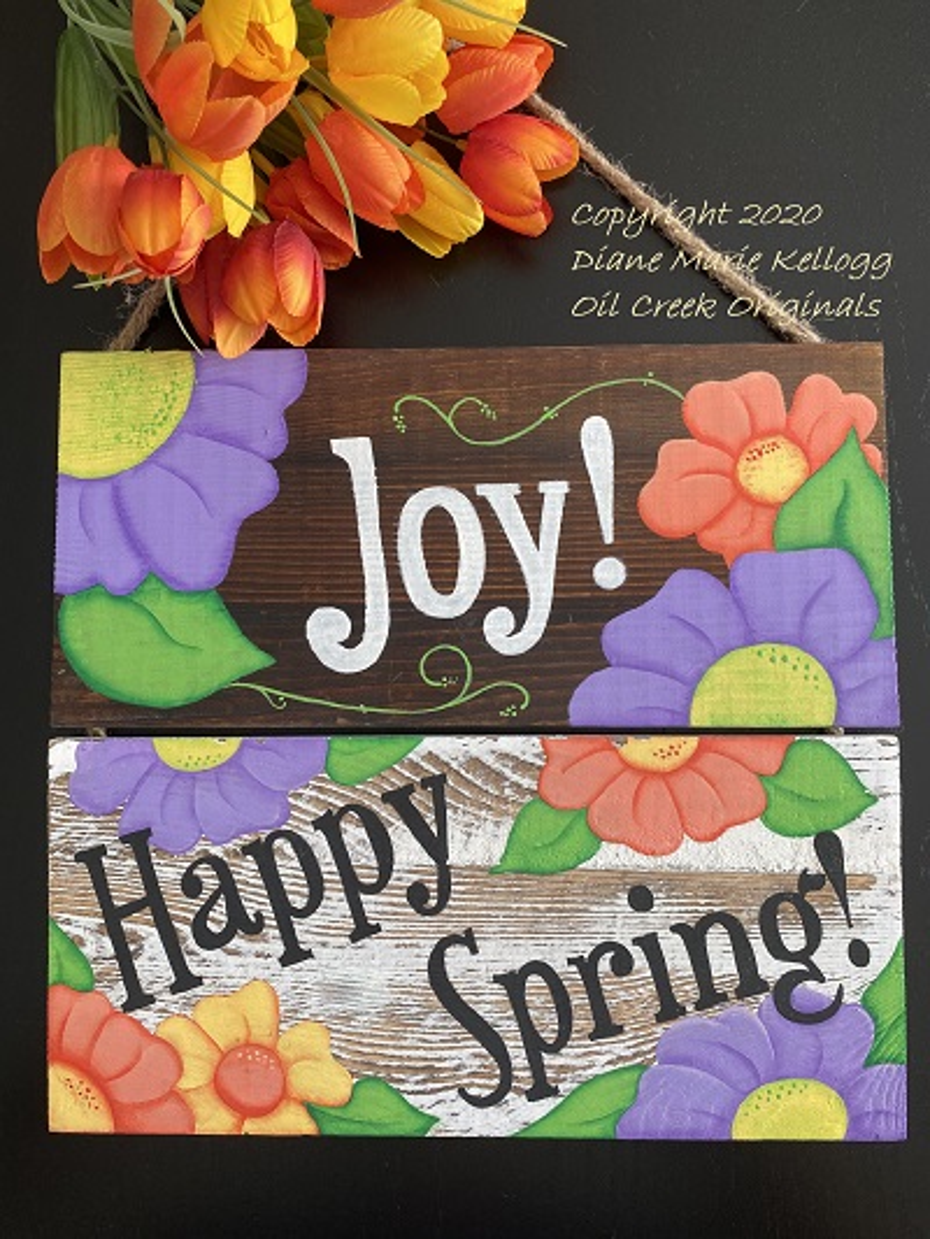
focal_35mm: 26
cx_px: 465
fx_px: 931
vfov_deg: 67.3
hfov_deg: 53.1
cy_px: 620
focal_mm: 4.25
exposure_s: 1/120
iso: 100
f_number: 1.8
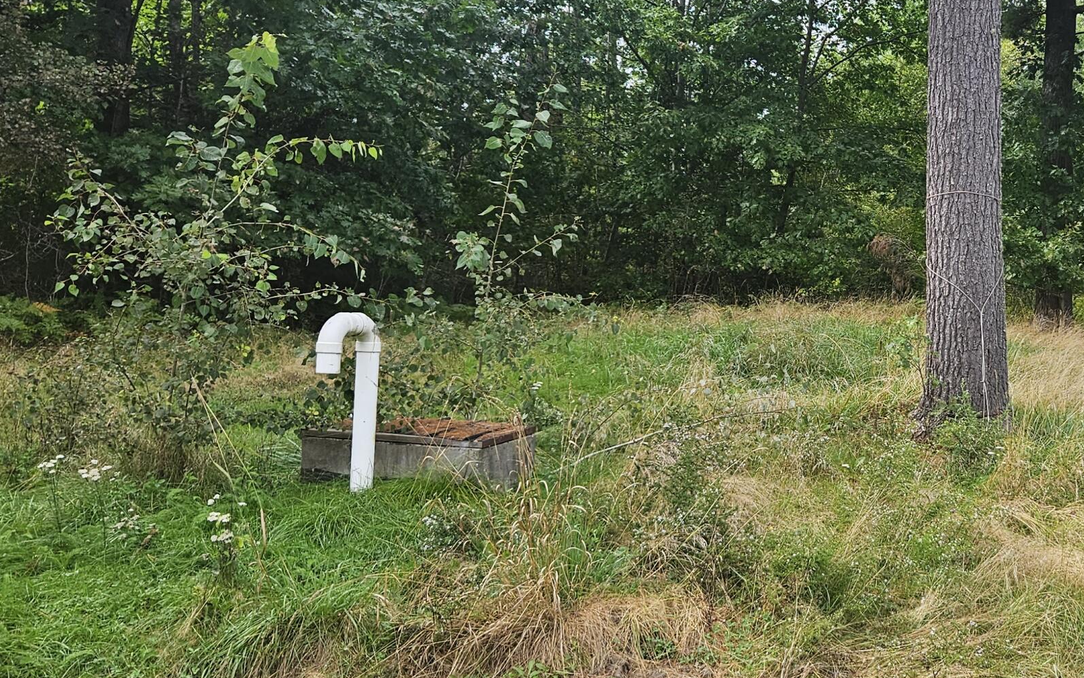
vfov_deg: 28.0
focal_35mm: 46
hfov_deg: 41.7
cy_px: 339
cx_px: 858
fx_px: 1359
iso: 40
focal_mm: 5.4
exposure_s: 1/719
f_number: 1.8
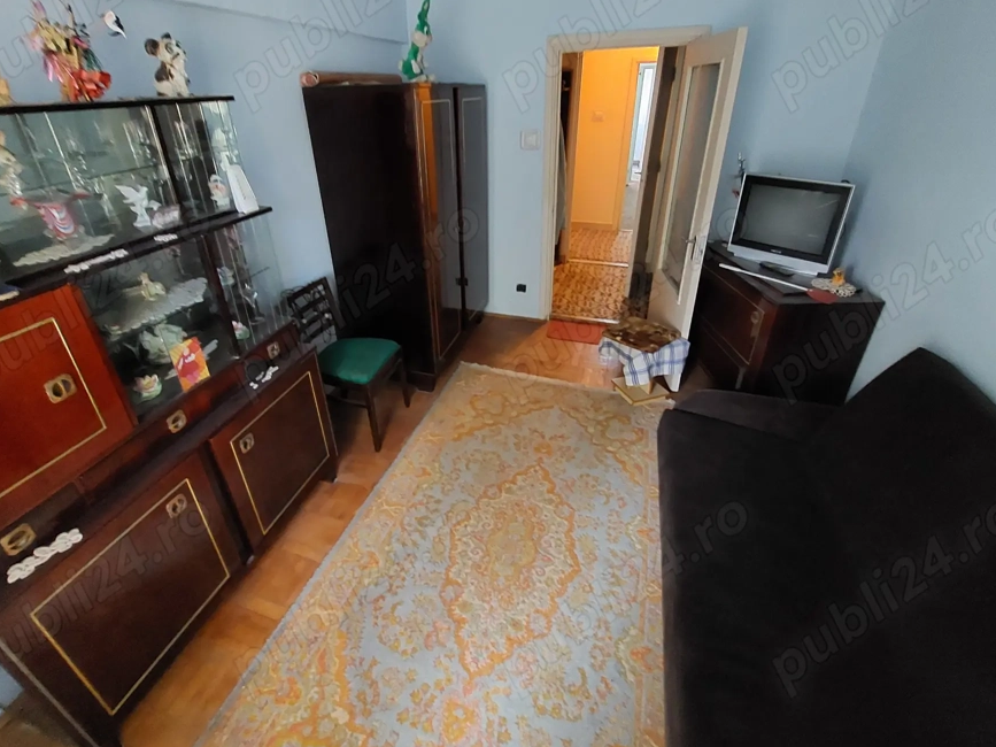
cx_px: 489
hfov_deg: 98.2
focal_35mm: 15
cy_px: 319
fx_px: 432
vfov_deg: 81.2
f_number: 2.2
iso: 800
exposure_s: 1/17
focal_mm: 1.74
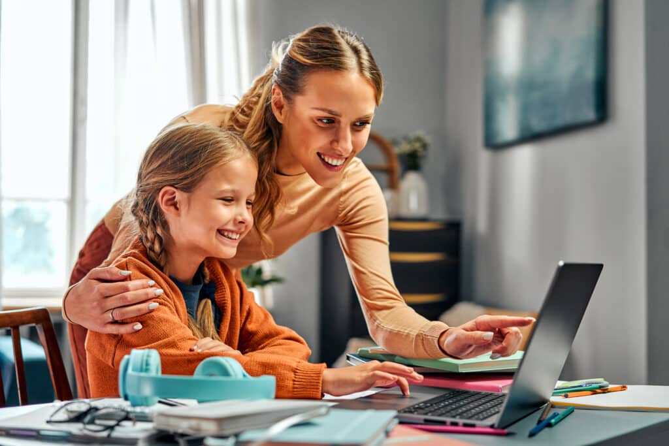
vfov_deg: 24.6
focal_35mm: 55
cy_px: 223
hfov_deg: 36.2
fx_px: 1022
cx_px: 334
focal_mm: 55
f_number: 2.8
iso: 640
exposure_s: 1/125
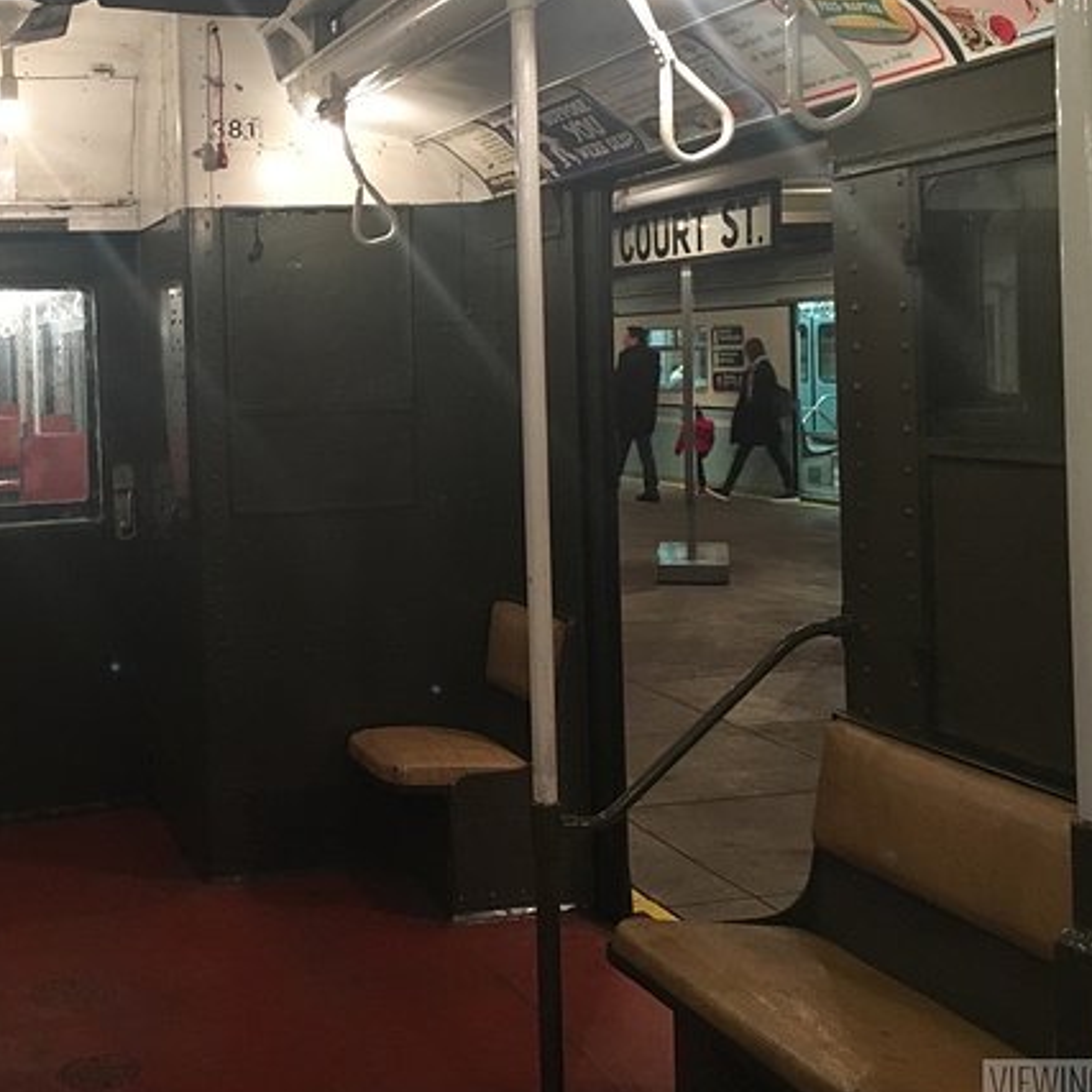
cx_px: 240
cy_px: 400
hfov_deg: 36.4
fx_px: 1606
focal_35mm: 45
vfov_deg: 37.3
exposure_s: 1/30
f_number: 2.2
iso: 200
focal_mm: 4.15
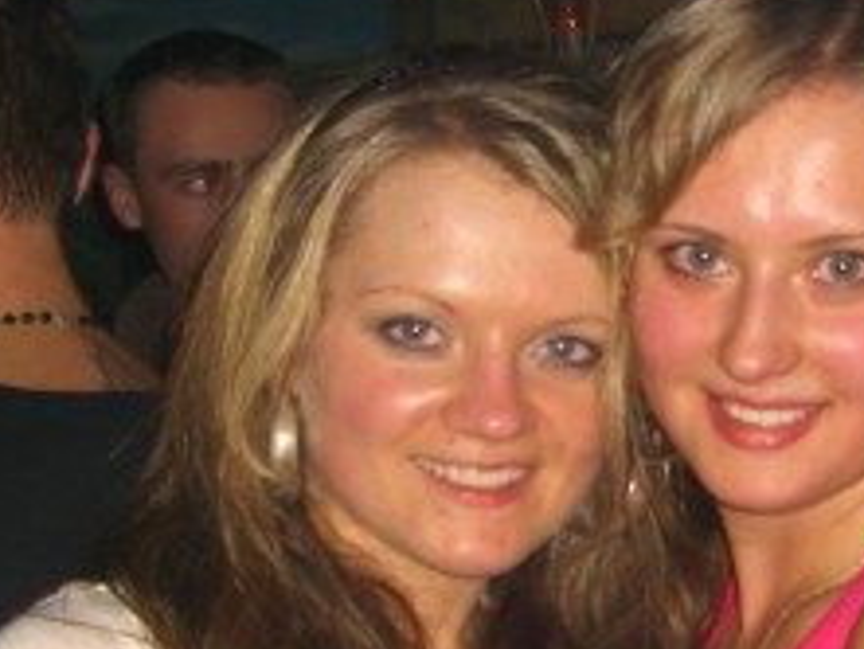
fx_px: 2572
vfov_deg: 14.3
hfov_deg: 18.9
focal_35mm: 103
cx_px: 657
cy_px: 508
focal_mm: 7.9
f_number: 2.8
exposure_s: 1/60
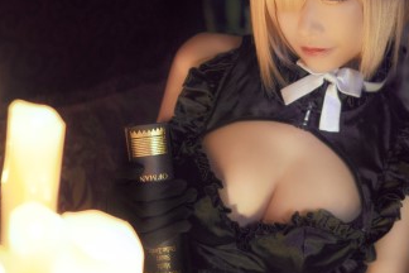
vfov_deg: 16.8
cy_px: 110
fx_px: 920
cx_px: 246
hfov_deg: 25.0
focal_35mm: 81
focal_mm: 35
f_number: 1.4
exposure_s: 1/80
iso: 1250
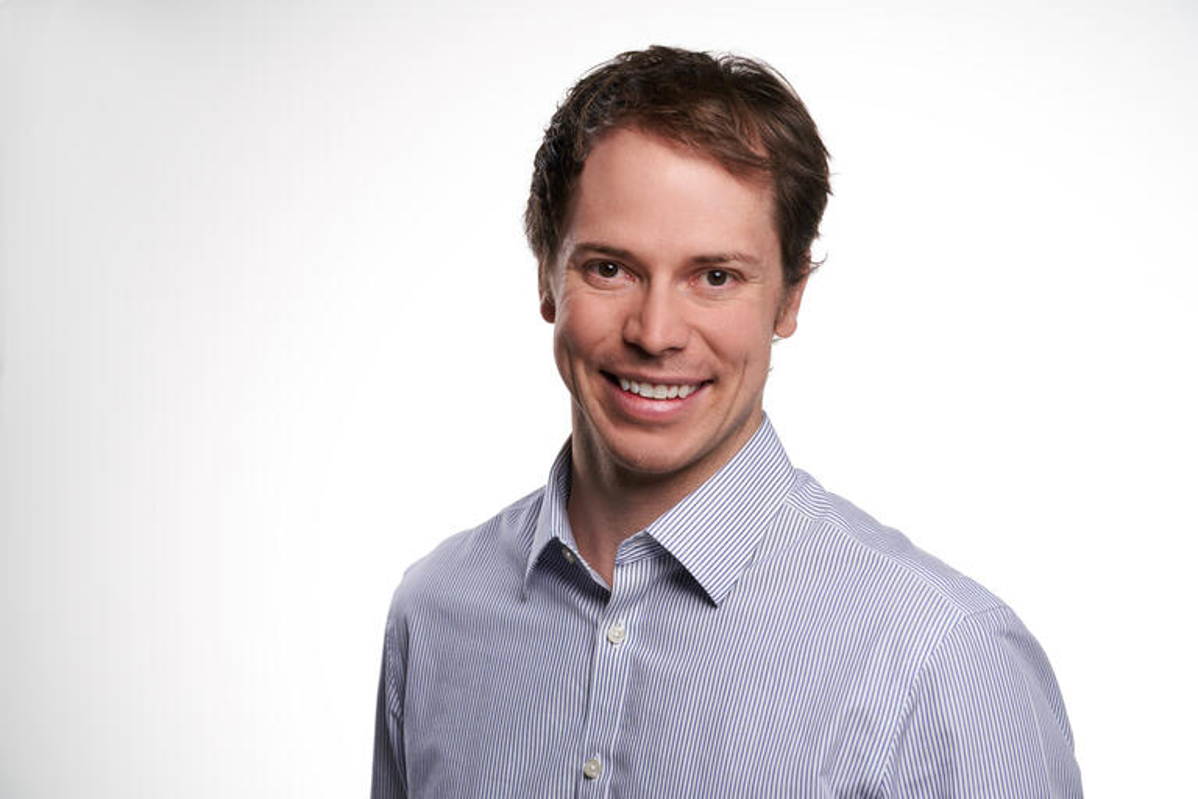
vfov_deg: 16.1
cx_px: 599
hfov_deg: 23.9
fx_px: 2828
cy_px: 400
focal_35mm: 85
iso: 100
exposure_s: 1/250
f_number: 5.6
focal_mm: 85
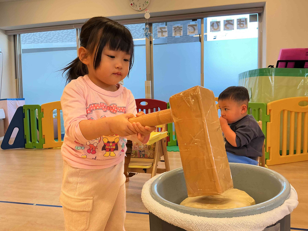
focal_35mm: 29
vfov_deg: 48.2
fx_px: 258
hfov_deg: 61.7
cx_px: 154
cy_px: 116
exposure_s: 1/120
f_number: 1.8
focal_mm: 3
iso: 40
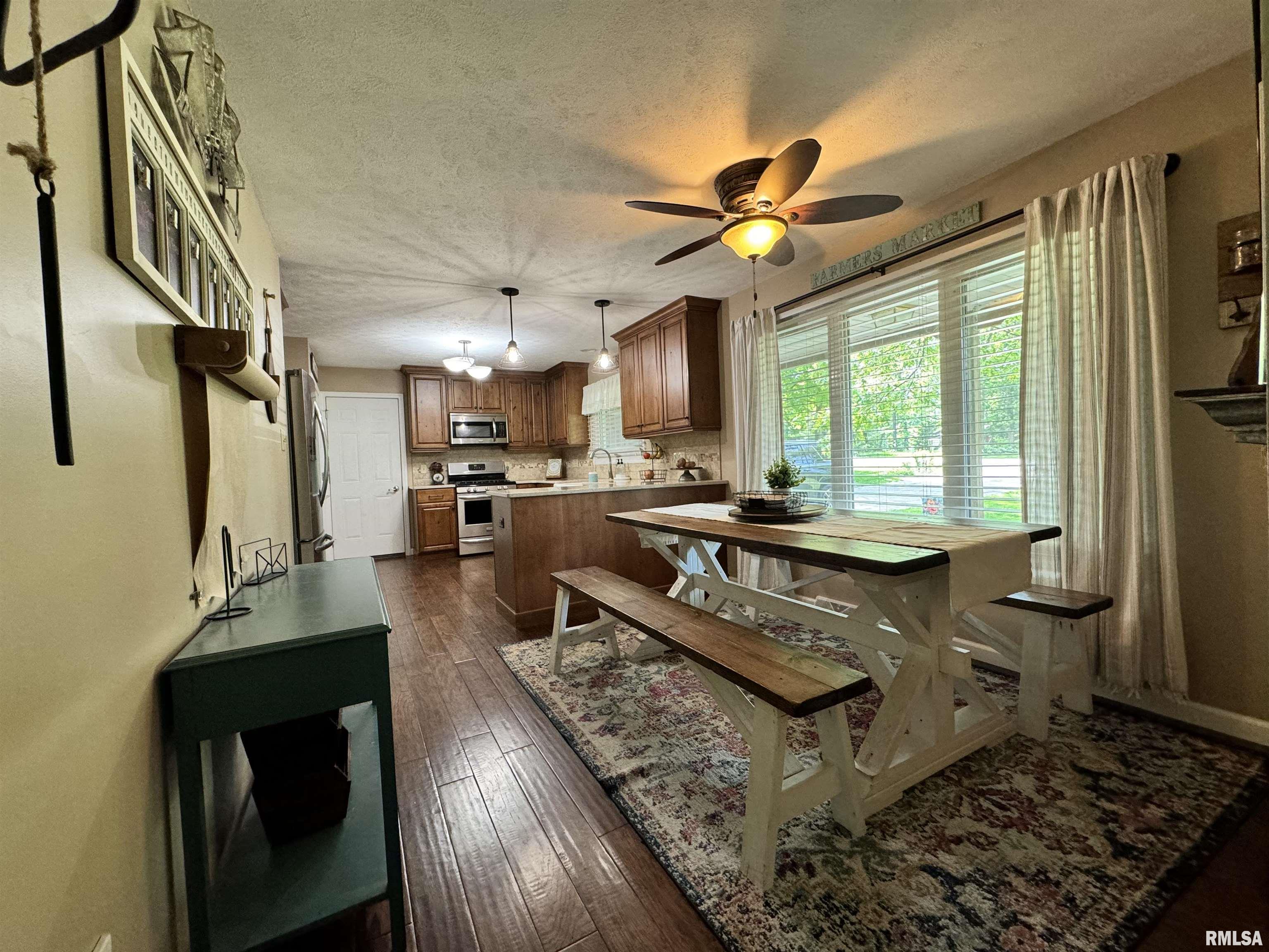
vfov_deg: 85.7
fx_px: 513
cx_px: 634
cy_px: 476
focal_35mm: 14
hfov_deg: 102.1
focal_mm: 2.22
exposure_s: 1/60
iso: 320
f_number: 2.2
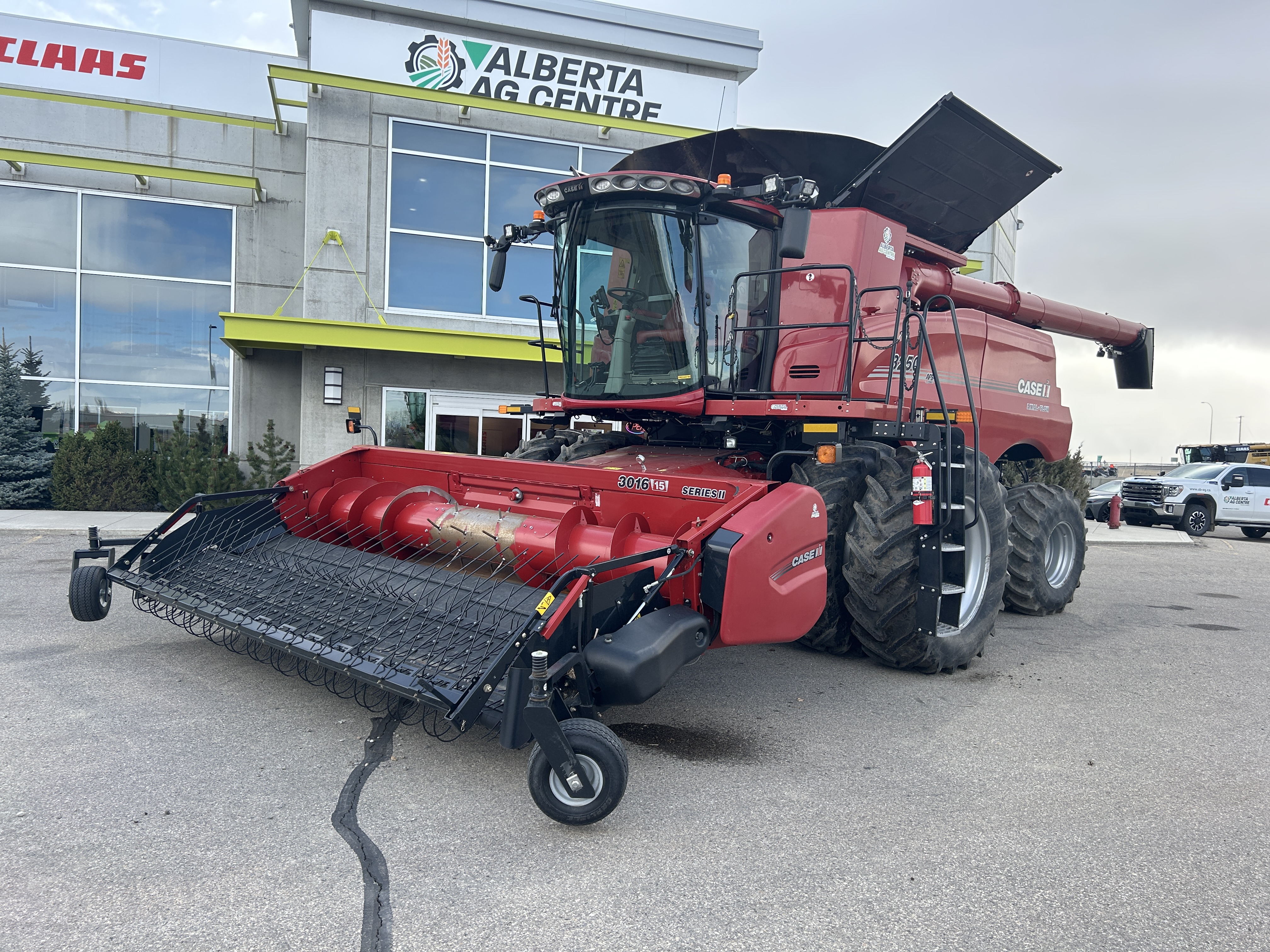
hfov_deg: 67.3
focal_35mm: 26
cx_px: 635
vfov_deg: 53.1
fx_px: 954
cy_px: 476
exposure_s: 1/1252
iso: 50
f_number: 1.5
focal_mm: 5.7
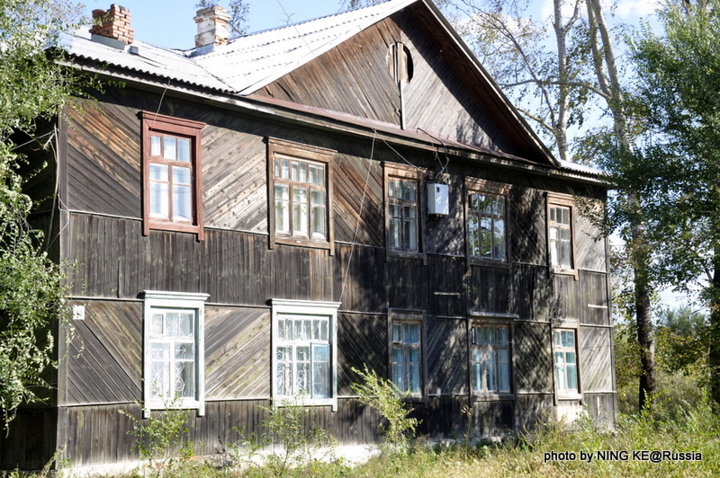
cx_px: 360
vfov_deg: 20.1
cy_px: 239
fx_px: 1349
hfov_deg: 29.9
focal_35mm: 68
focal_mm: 45
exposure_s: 1/200
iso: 200
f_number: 7.1
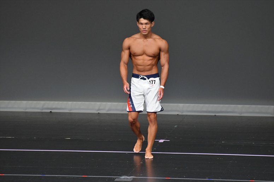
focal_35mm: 375
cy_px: 91
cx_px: 137
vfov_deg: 3.7
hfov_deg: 5.5
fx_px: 2853
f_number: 5.6
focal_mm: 250
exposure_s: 1/400
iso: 4000
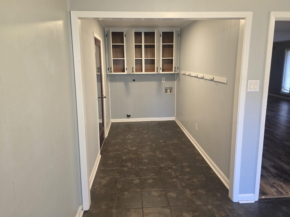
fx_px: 209
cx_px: 148
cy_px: 103
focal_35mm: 25
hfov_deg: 69.4
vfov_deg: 54.9
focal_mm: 6.3
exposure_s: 1/24
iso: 125
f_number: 1.7
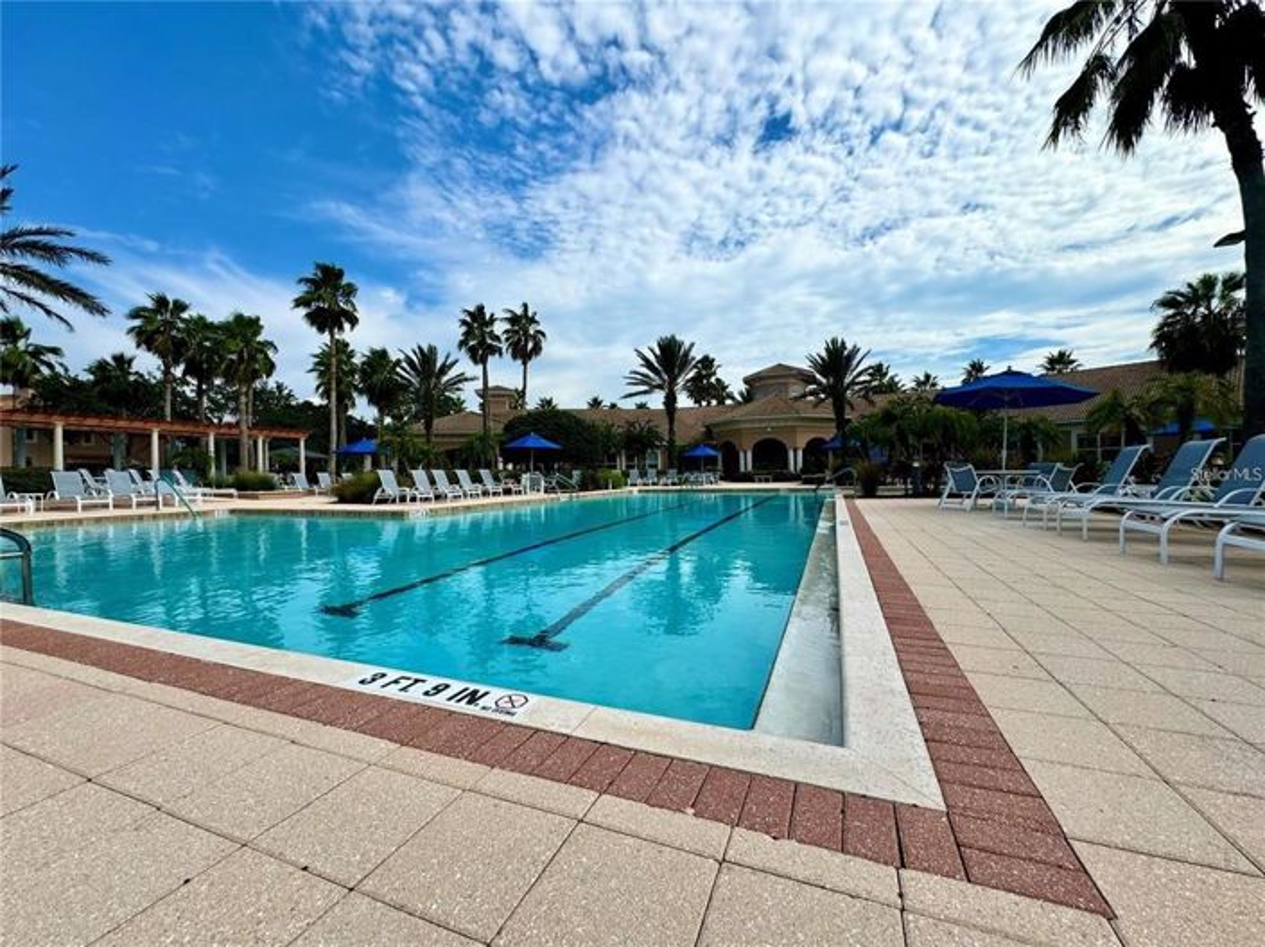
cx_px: 632
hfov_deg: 102.1
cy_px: 474
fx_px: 511
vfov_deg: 85.6
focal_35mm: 14
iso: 50
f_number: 2.2
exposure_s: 1/2083
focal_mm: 2.22
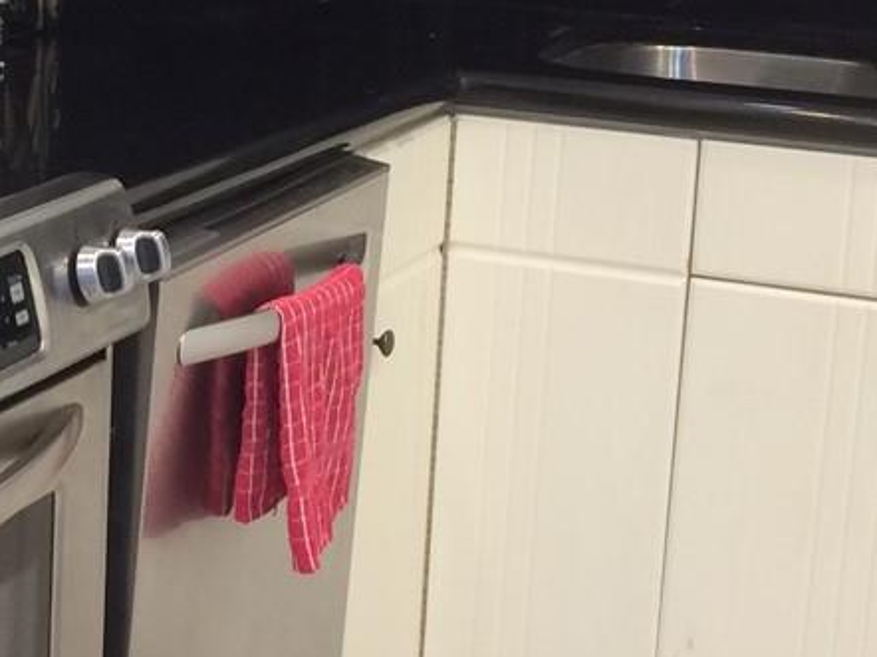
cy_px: 236
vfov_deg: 14.1
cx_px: 157
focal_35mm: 105
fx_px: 2659
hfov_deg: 18.5
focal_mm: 4.15
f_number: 2.2
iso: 80
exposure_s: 1/30
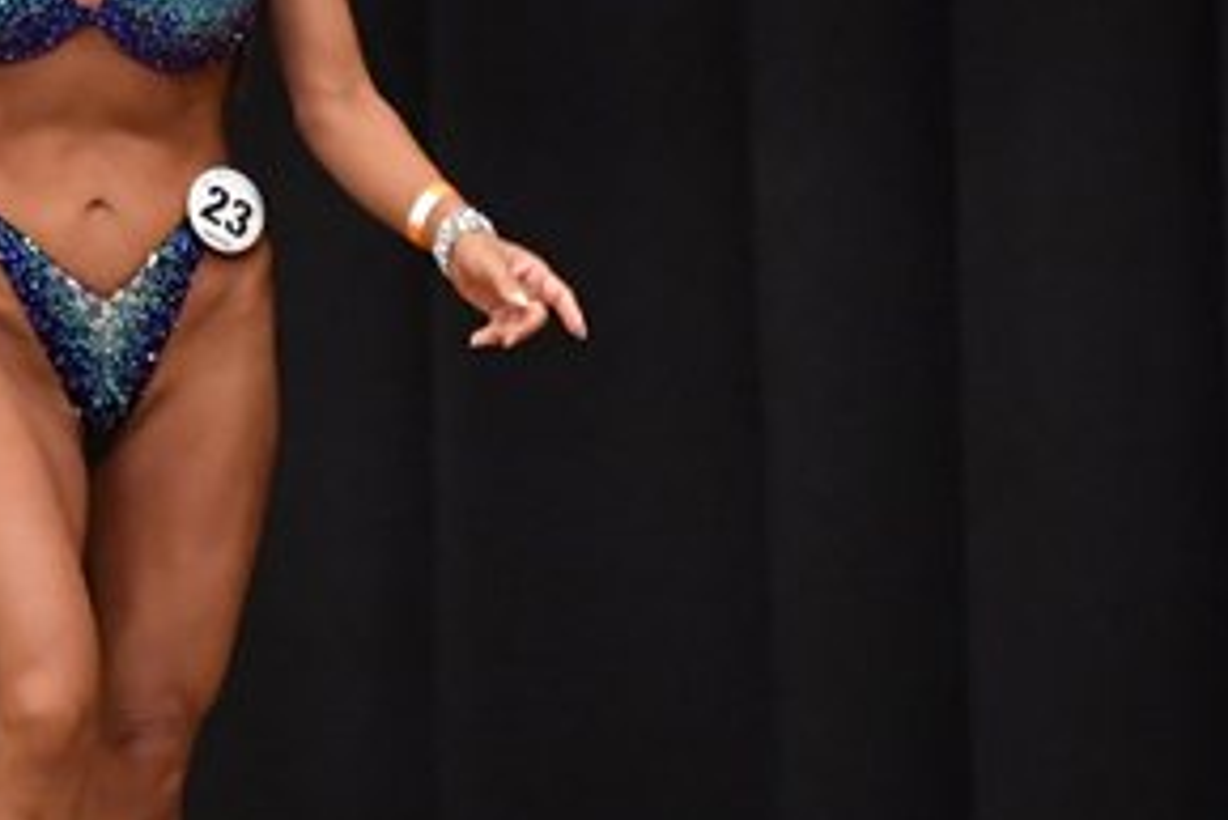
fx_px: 20578
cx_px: 406
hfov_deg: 3.4
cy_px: 408
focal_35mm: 603
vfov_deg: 2.3
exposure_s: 1/400
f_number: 5.6
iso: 6400
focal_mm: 150
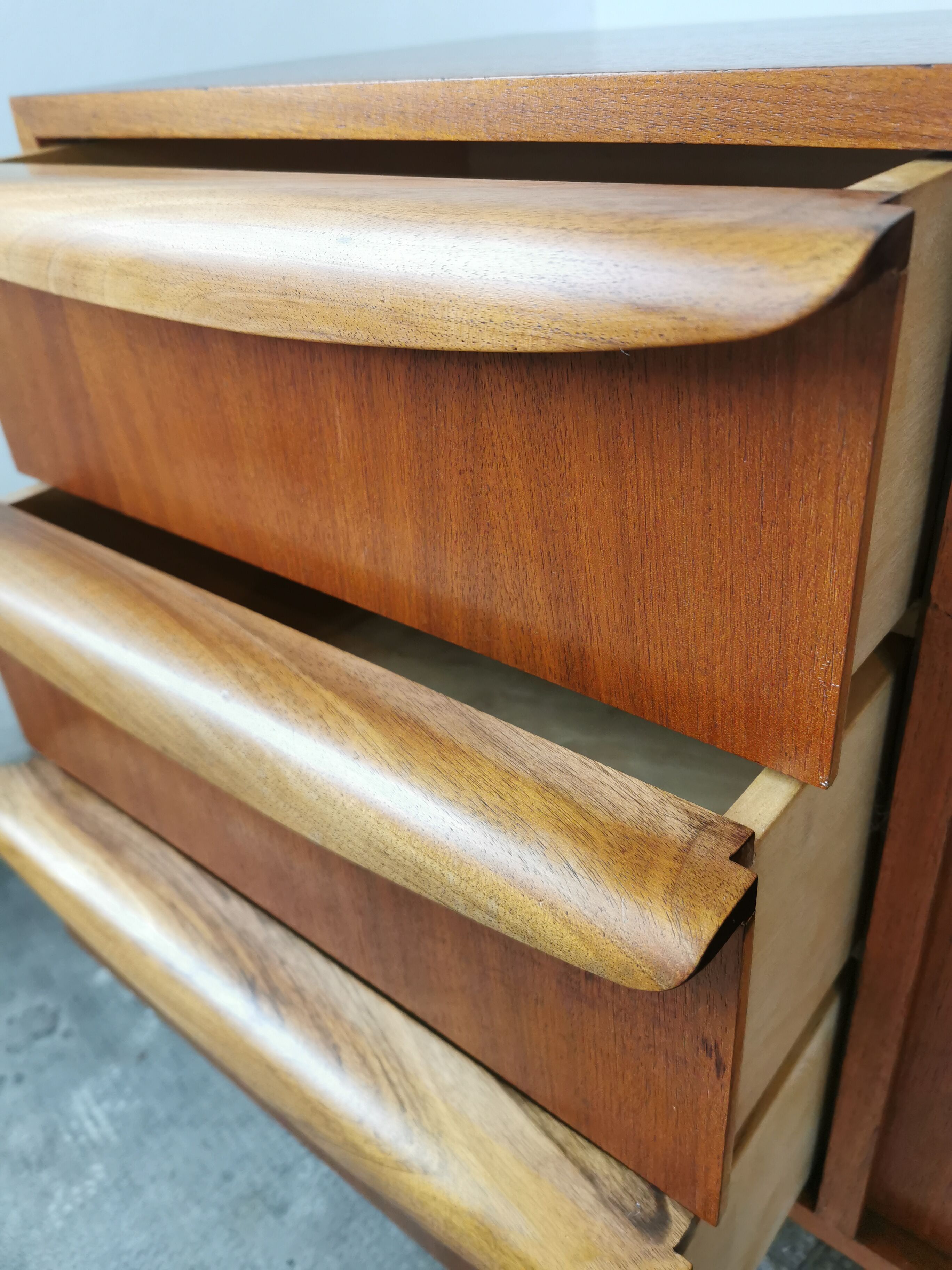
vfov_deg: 65.3
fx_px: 990
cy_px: 635
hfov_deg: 51.4
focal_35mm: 27
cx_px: 476
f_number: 1.6
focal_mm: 5.56
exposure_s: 1/50
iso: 160
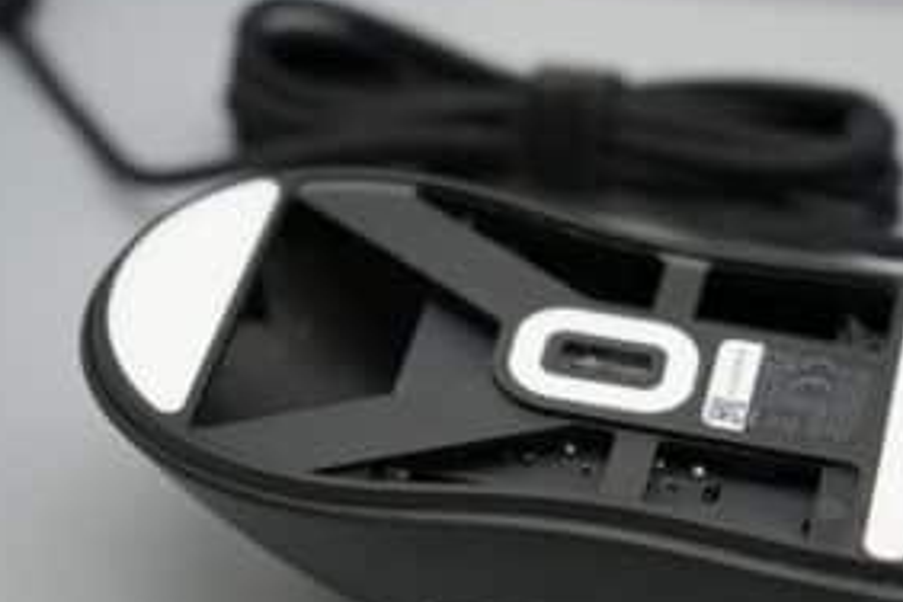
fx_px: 3637
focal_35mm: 145
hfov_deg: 14.1
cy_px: 371
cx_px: 554
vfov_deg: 9.5
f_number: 5.6
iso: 400
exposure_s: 1/125
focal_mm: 105
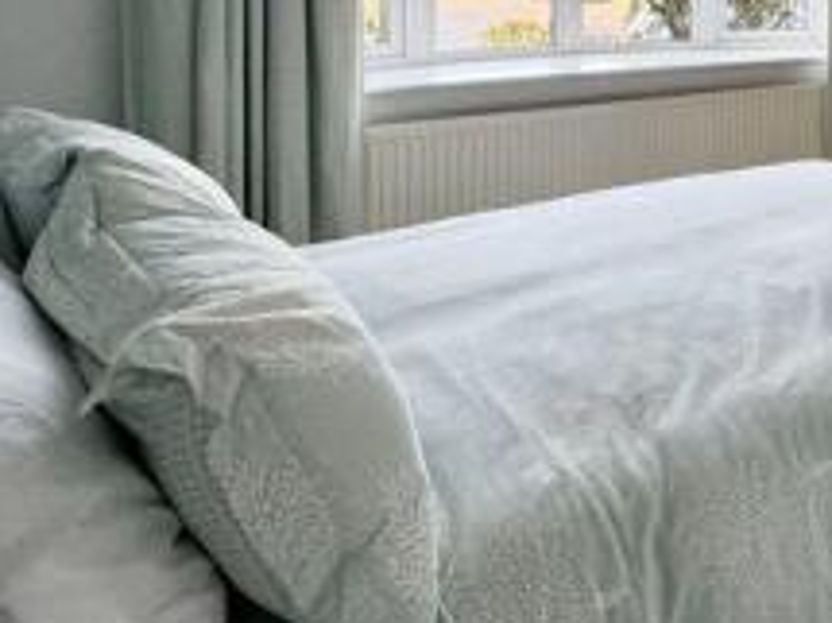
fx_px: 913
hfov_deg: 35.3
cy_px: 6
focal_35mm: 38
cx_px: 1058
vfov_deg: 34.4
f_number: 2.2
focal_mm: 2.22
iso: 125
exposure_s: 1/99
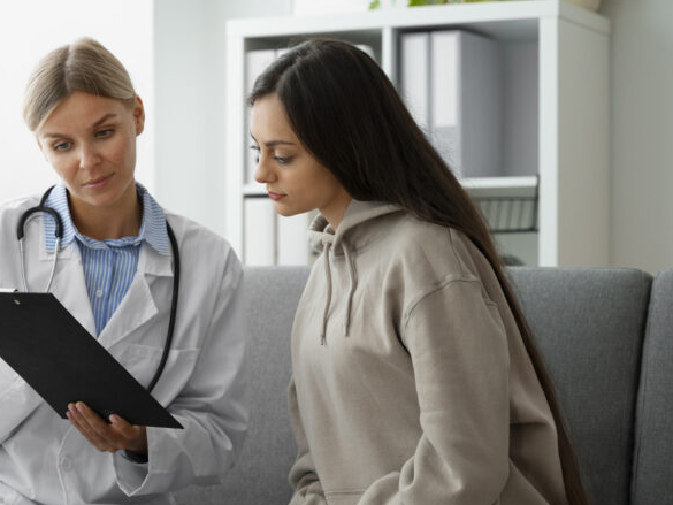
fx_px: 2158
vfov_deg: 13.3
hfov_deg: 17.6
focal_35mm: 111
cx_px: 140
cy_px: 313
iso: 500
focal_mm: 66
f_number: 3.2
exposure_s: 1/200
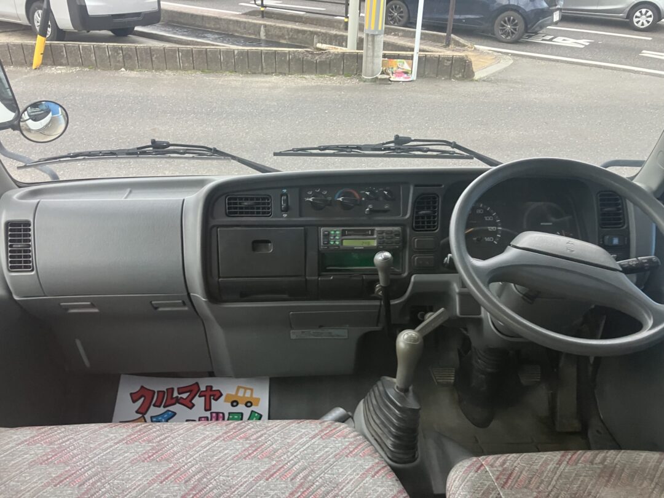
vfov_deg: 49.7
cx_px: 332
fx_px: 537
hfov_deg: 63.4
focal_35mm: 28
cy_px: 249
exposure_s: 1/60
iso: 160
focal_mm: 3.99
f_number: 1.8
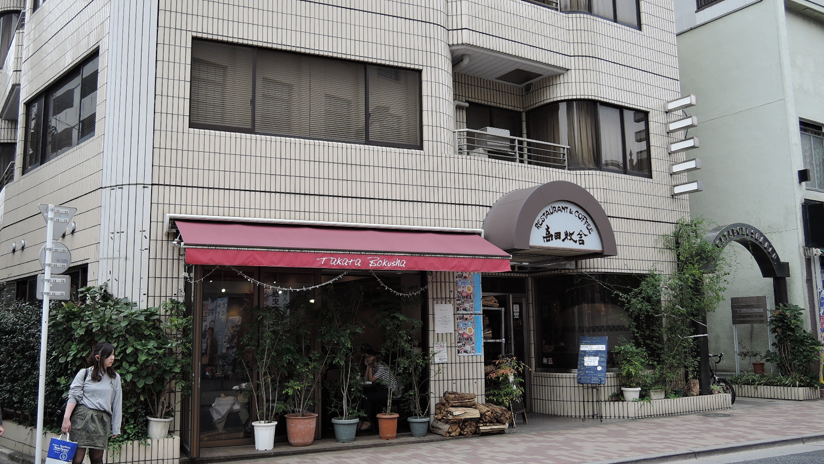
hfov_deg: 58.0
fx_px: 743
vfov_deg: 34.7
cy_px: 222
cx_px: 410
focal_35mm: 34
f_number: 2.8
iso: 80
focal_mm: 6.6
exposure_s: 1/160
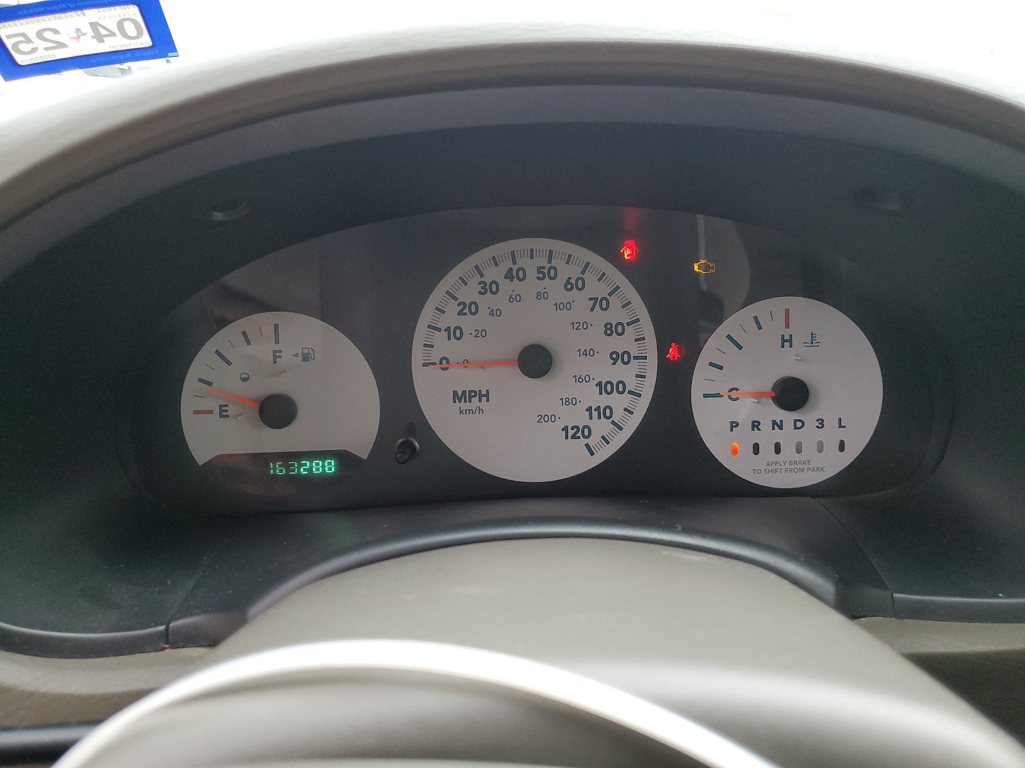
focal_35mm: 26
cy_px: 384
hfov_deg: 67.3
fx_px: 770
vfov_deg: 53.1
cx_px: 512
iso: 84
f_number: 1.5
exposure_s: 1/120
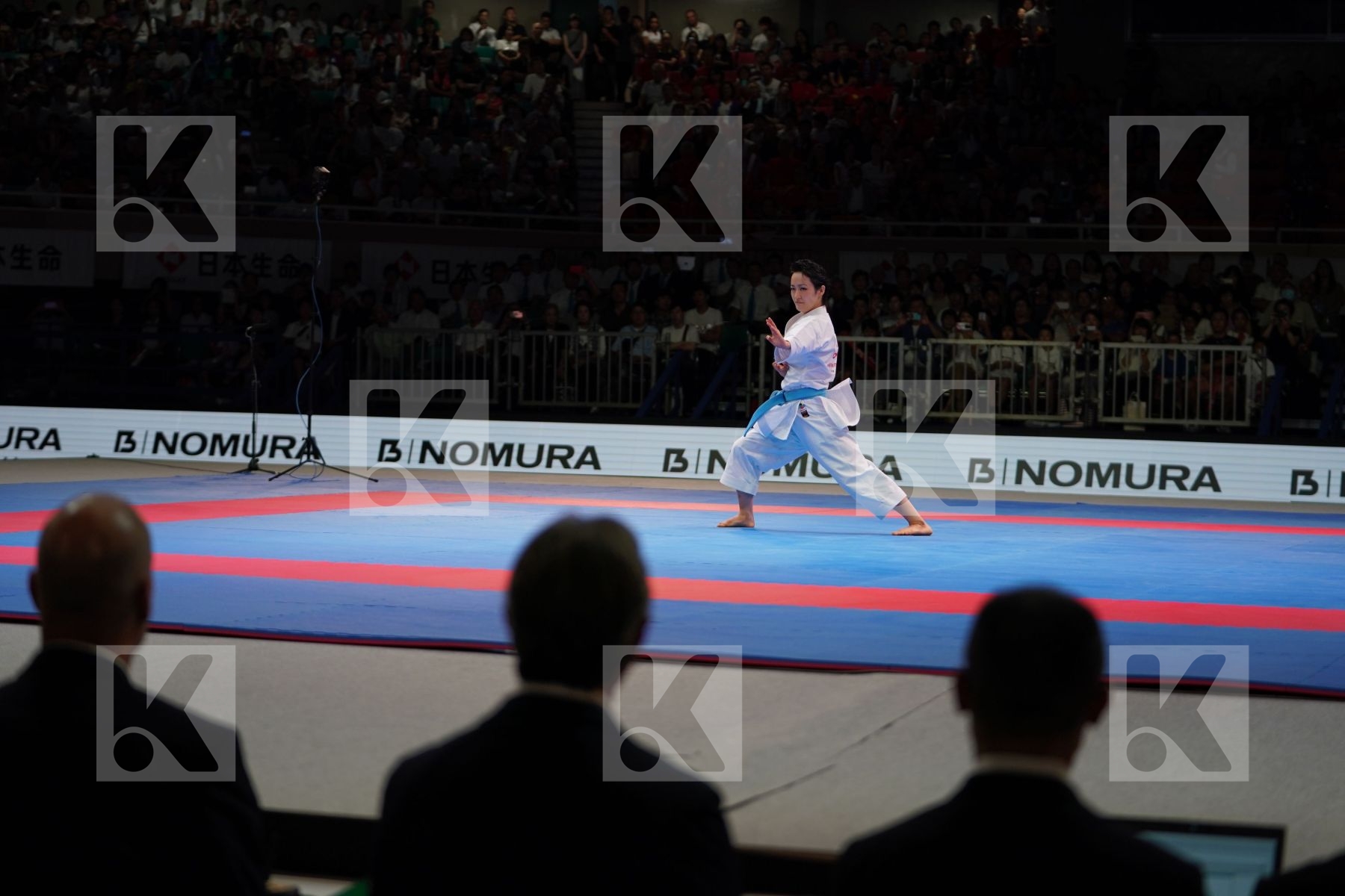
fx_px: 2877
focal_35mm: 77
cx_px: 672
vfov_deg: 17.7
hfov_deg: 26.3
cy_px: 448
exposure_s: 1/1000
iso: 800
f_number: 2.8
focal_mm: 77
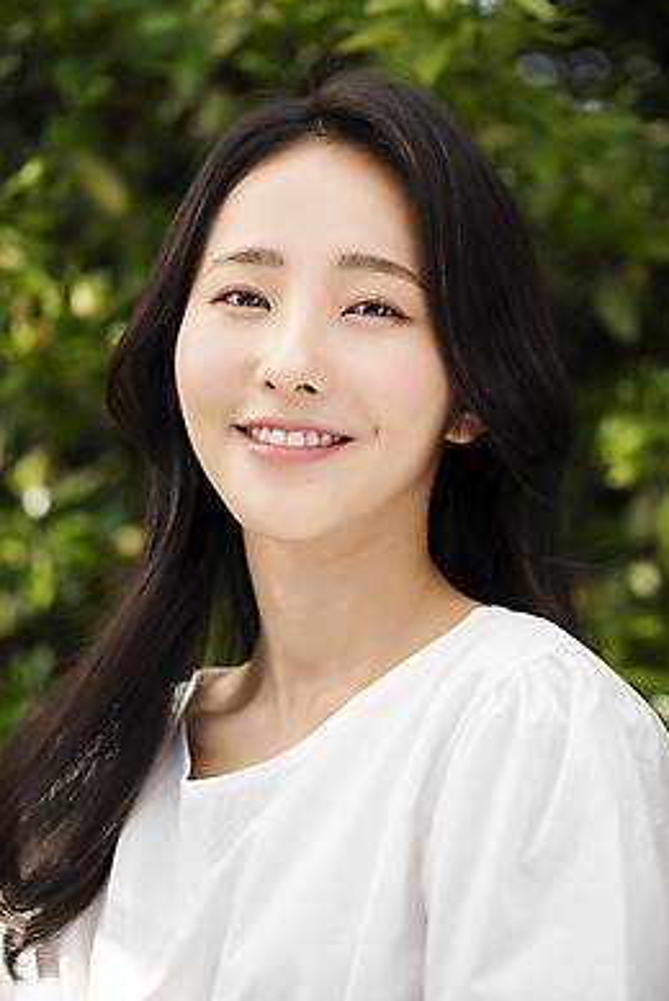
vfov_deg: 18.9
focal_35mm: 108
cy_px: 491
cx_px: 341
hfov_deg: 12.7
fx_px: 3005
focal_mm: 105
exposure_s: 1/400
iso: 100
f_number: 4
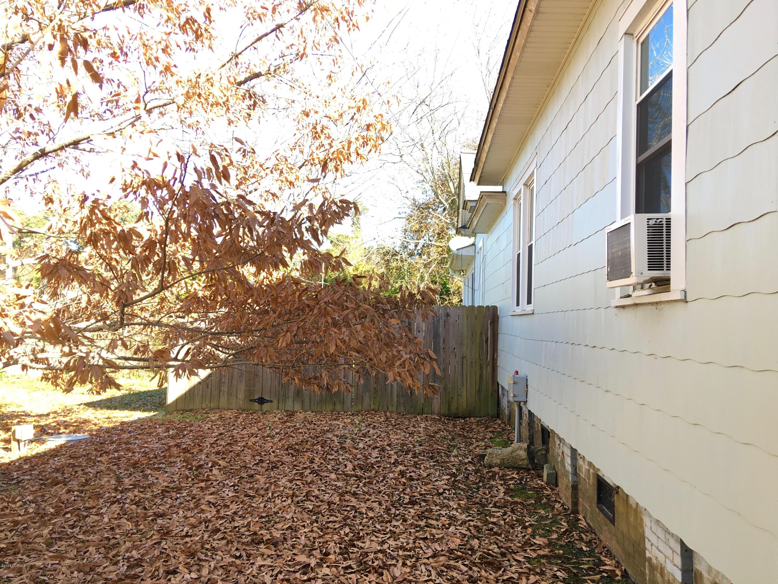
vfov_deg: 48.2
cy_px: 292
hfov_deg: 61.7
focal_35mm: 29
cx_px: 389
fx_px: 652
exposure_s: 1/120
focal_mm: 4.15
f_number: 2.2
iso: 25
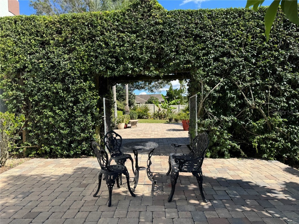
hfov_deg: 71.6
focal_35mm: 24
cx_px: 150
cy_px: 112
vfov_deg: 56.8
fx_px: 207
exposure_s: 1/1923
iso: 80
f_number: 1.78
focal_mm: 6.76
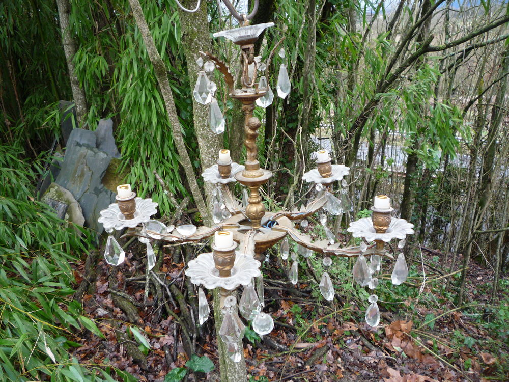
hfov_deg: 60.0
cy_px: 191
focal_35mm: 30
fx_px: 441
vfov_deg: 46.8
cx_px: 254
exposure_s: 1/30
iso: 125
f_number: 3.3
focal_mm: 5.2
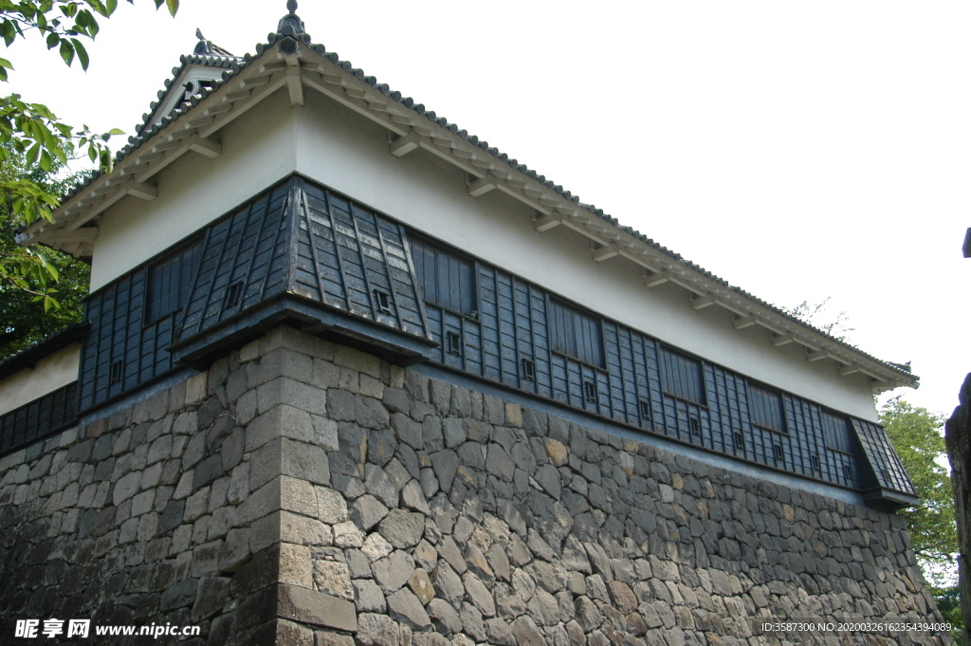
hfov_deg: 53.2
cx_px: 486
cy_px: 323
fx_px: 970
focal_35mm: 36
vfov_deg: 36.8
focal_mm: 24
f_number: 5.6
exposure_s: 1/320
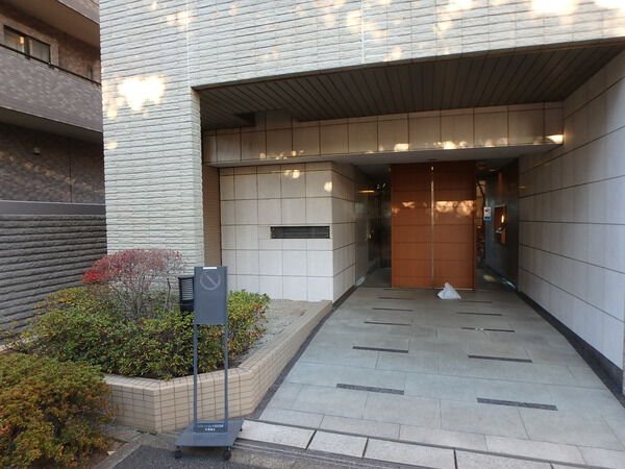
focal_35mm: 21
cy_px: 234
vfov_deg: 63.4
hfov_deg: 79.0
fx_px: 379
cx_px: 312
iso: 200
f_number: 3.5
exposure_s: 1/60
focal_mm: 3.7
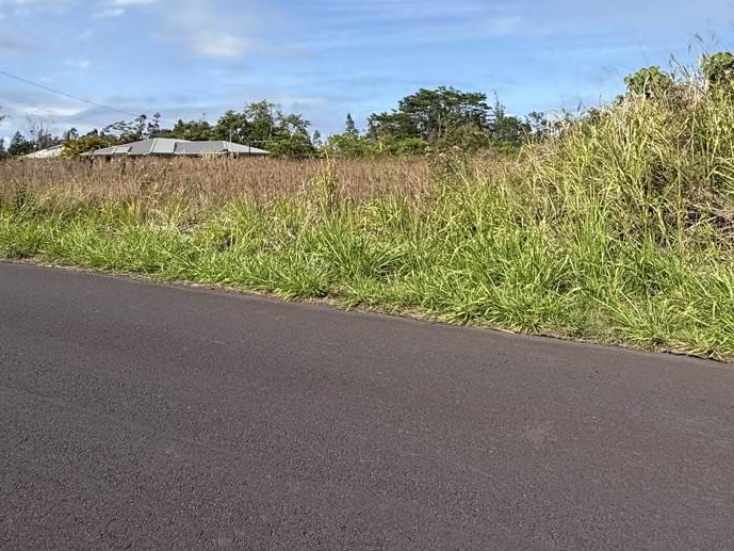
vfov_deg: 50.1
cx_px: 387
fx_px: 551
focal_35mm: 26
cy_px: 116
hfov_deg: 67.2
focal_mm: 2.22
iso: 50
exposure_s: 1/2717
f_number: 2.2
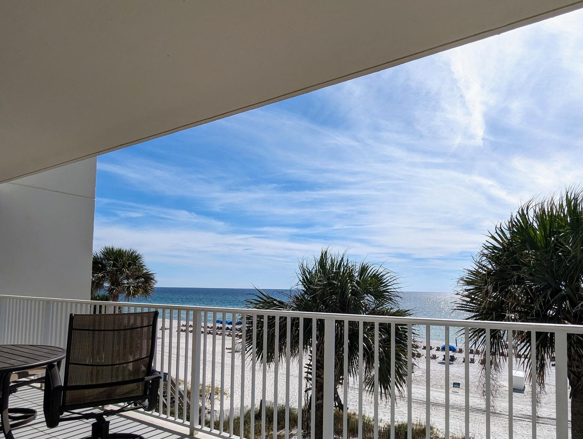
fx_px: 371
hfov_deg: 75.8
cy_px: 268
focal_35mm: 22
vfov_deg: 60.6
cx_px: 337
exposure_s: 1/4049
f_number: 2.2
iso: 57
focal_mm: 2.35
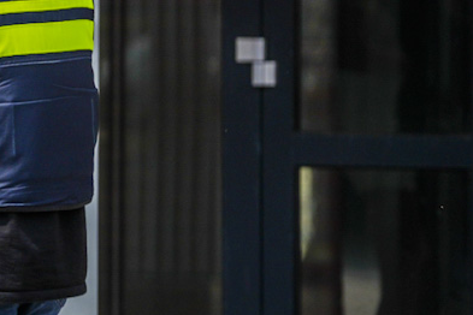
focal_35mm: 762
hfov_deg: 2.7
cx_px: -650
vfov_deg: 1.8
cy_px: -29
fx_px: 10011
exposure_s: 1/2500
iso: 100
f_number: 2.8
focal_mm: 156
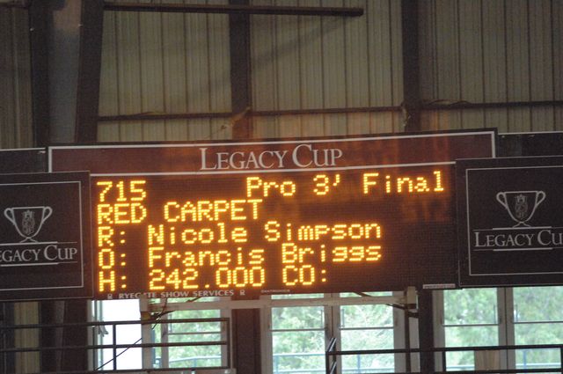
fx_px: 4686
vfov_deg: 4.6
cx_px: 282
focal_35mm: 300
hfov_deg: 6.9
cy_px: 187
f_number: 2.8
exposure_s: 1/320
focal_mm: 200
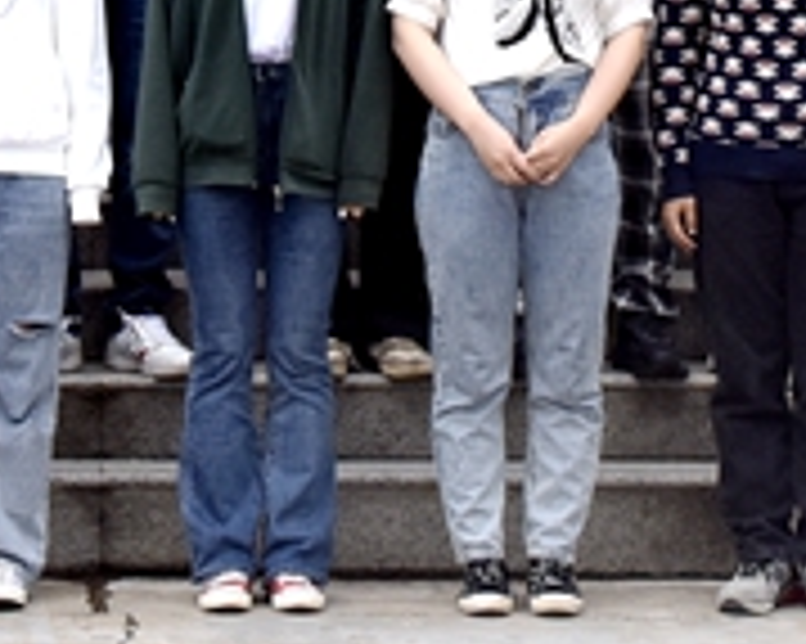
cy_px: -248
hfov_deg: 13.2
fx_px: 3457
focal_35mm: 145
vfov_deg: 10.4
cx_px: 77
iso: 640
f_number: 8
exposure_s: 1/250
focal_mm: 46
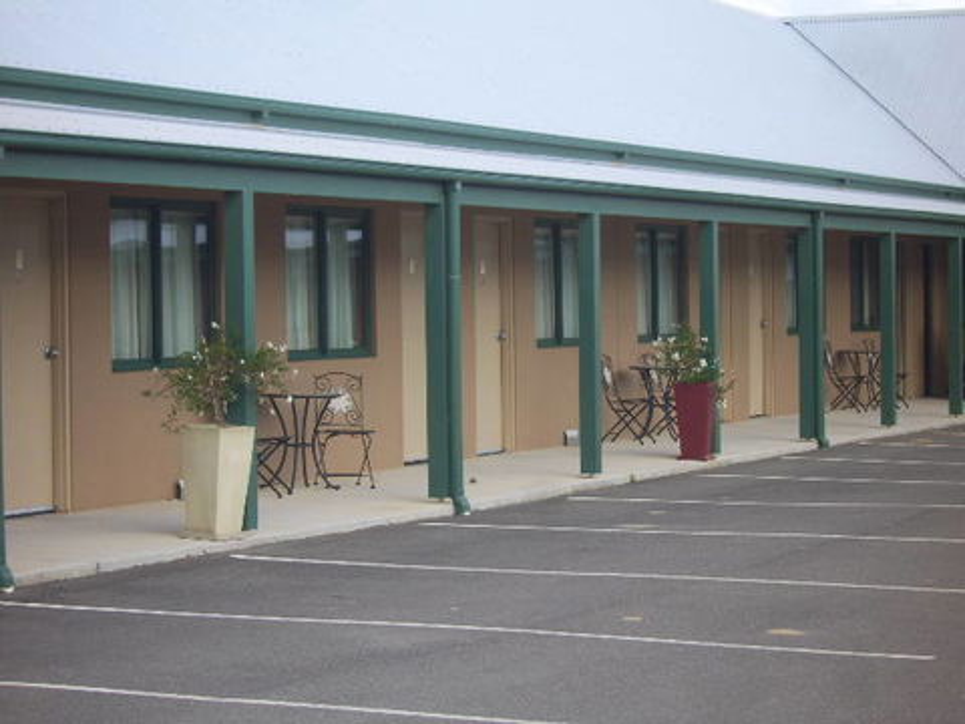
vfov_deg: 13.0
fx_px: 3178
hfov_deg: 17.3
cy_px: 362
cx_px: 482
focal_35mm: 114
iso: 50
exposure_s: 1/100
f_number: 7.4
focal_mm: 23.4
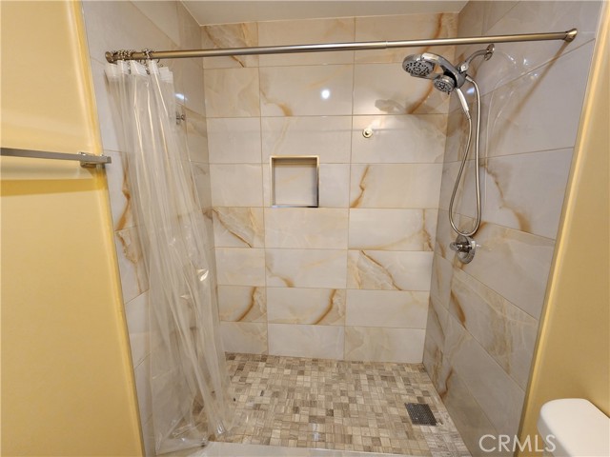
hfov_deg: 106.2
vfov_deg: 89.9
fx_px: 229
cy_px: 228
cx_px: 305
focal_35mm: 13
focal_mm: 2.2
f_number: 2.2
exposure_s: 1/60
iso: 160
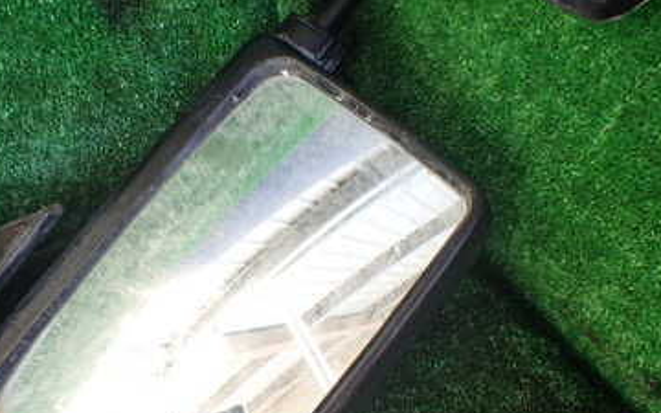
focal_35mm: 53
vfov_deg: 24.4
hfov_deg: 38.0
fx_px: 955
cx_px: 261
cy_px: 207
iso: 250
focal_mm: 5.4
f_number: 2.3
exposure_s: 1/125
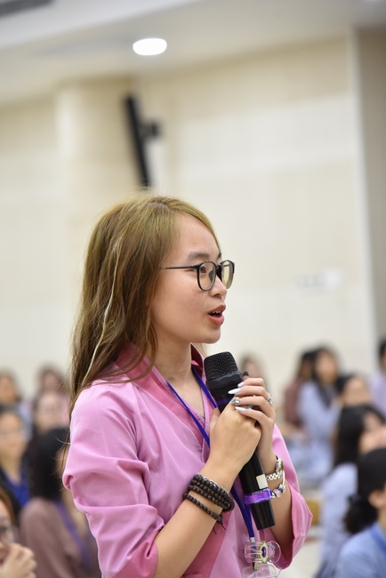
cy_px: 289
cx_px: 193
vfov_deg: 17.1
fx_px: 1928
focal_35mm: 120
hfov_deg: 11.4
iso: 2500
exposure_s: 1/60
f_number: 4
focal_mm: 120
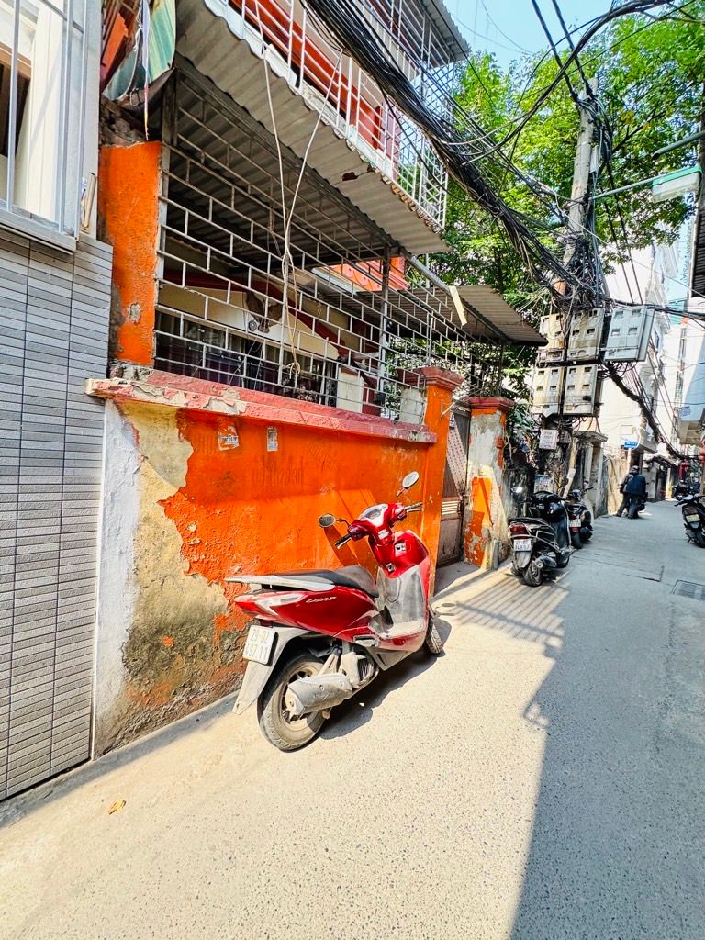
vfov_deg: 102.1
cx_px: 352
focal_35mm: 14
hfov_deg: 85.7
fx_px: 380
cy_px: 470
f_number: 2.2
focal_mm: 2.22
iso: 64
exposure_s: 1/99
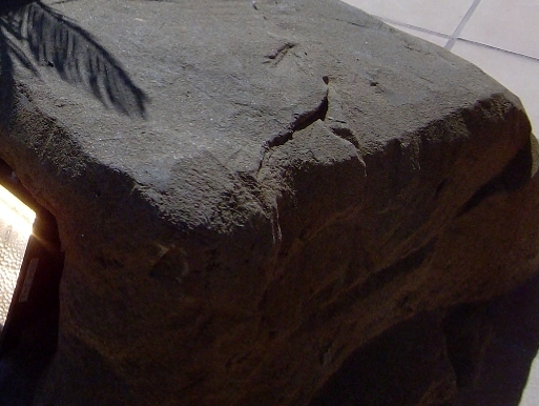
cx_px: 40
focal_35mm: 84
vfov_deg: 17.2
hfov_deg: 22.6
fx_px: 1309
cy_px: -13
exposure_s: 1/1202
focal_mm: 6
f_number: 4.7
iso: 100
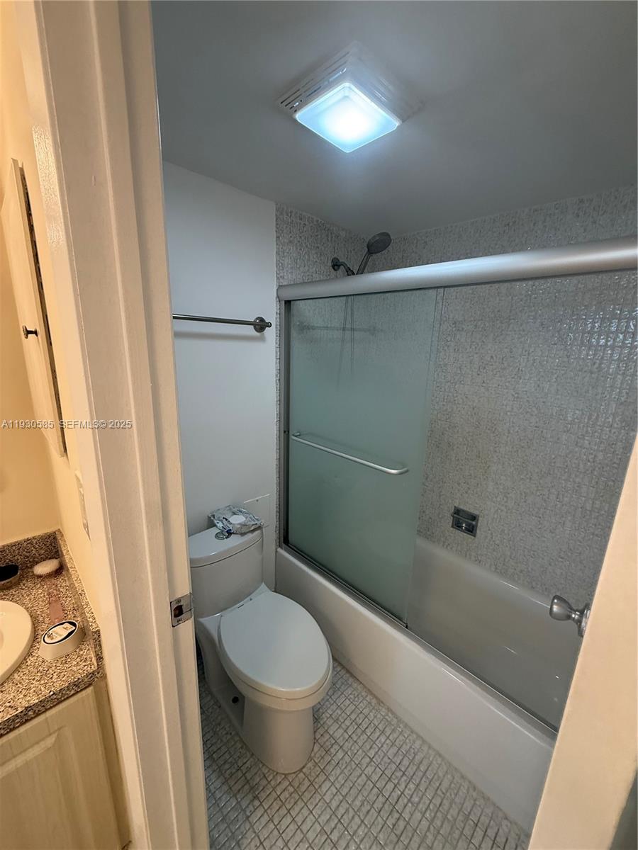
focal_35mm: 14
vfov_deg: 102.1
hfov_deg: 85.7
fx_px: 344
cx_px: 319
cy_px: 425
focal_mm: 2.22
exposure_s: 1/120
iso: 160
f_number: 2.2
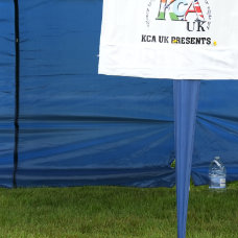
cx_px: 191
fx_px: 967
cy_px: 113
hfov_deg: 14.0
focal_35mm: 124
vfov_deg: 14.0
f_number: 3.5
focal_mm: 32.6
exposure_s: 1/500
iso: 500
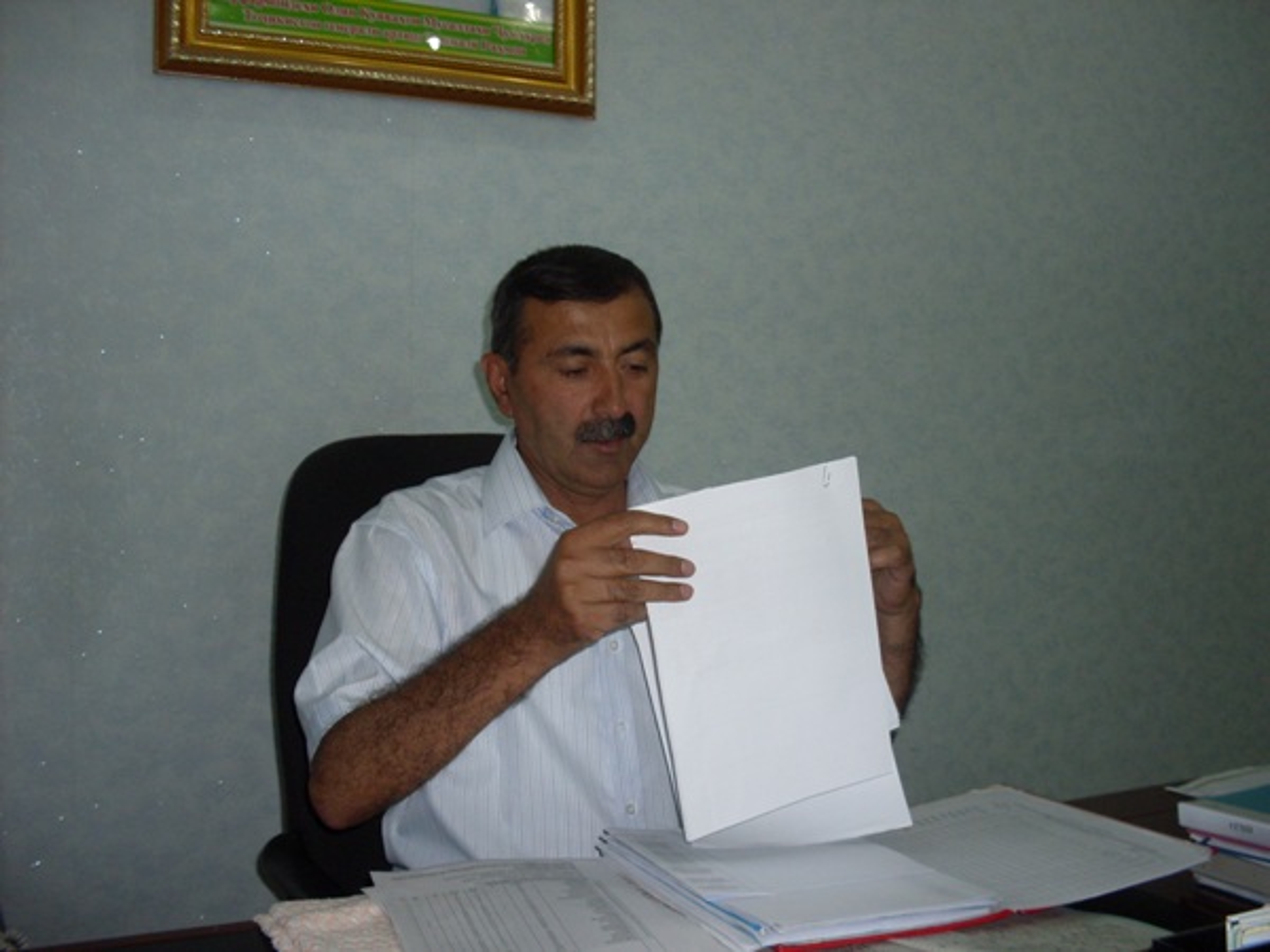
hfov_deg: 49.0
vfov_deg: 37.7
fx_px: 1394
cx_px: 635
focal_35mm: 38
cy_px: 476
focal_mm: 6.3
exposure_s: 1/45
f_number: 2.8
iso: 100
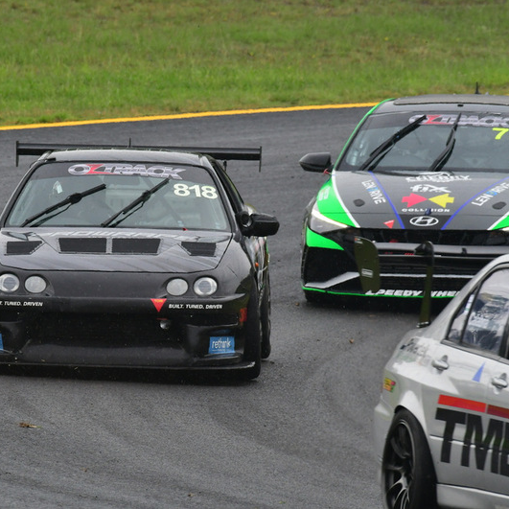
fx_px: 12776
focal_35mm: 768
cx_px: 132
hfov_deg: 2.3
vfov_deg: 2.3
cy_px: 254
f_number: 11
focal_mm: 400
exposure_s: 1/640
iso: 1000
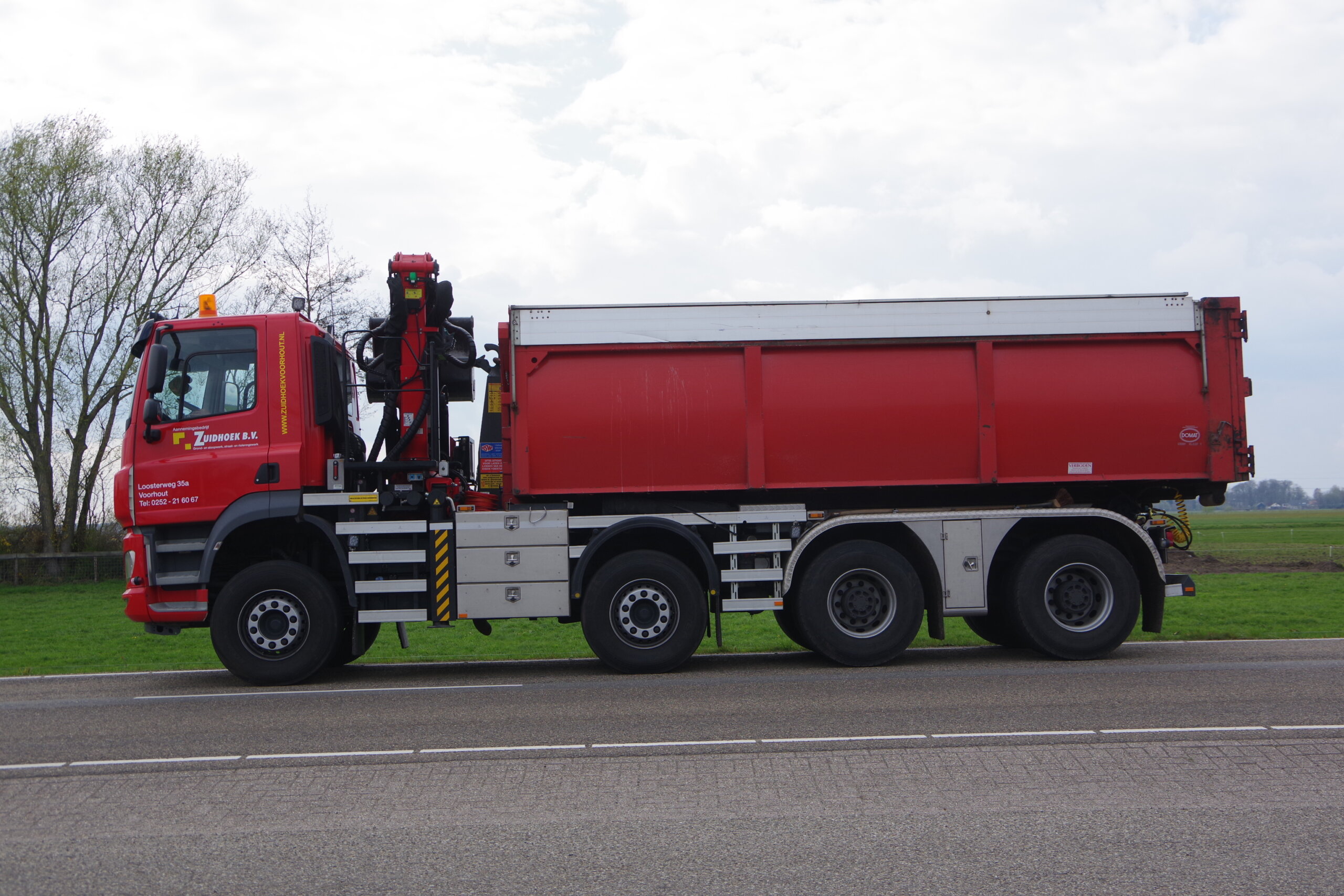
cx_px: 672
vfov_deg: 31.9
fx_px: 1568
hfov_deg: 46.4
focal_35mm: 42
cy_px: 448
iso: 200
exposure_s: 1/320
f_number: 6.3
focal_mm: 28
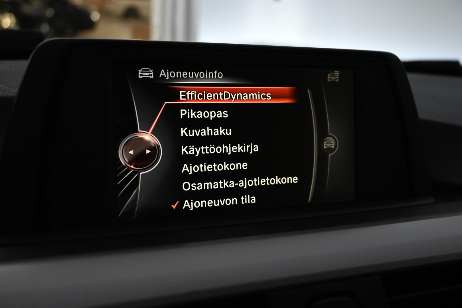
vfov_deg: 35.5
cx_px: 231
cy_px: 154
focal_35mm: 38
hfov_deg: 51.3
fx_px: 481
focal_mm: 25
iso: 1600
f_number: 4.5
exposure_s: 1/80
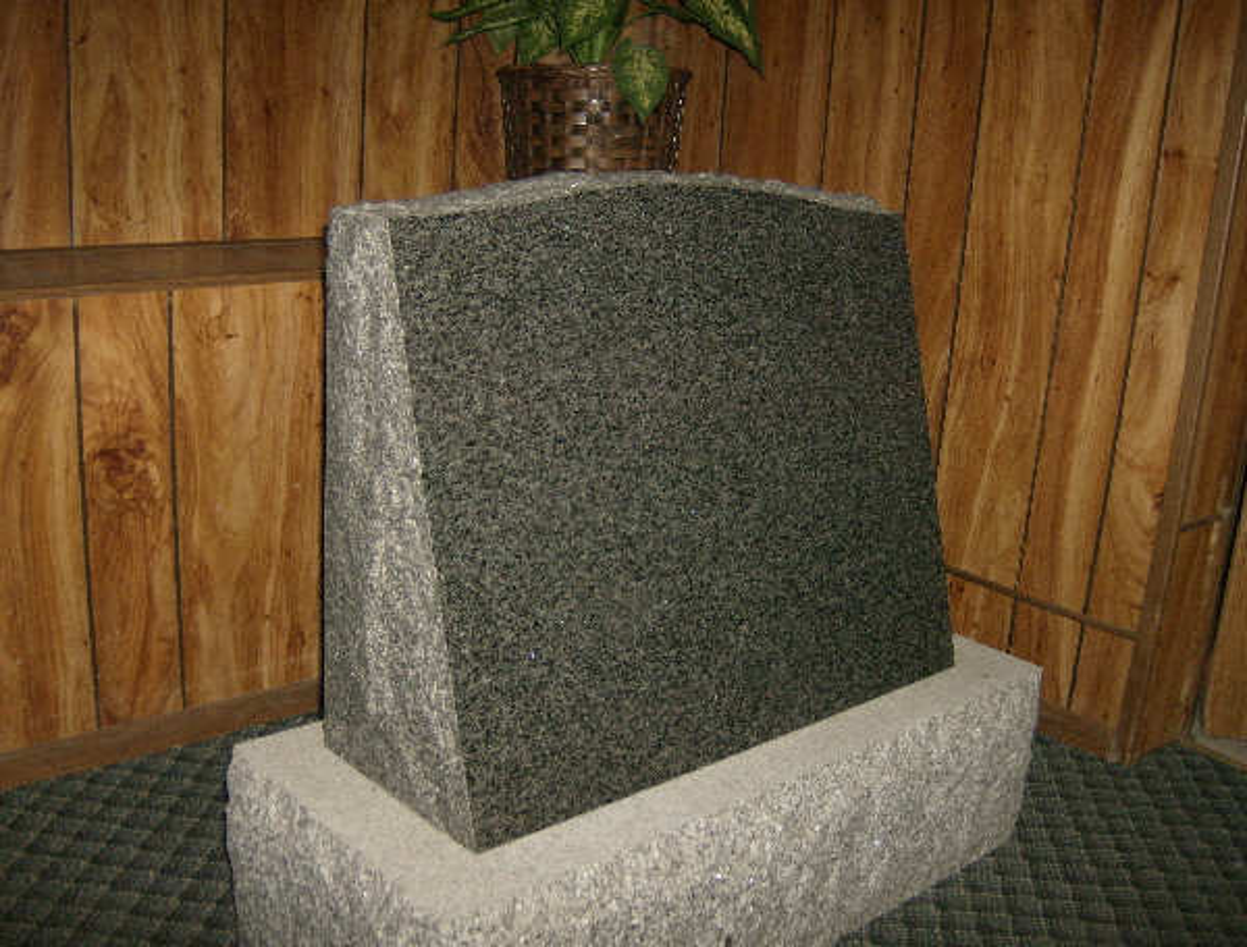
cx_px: 624
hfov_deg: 51.1
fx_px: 1303
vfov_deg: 40.0
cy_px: 474
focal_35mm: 36
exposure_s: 1/60
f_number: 2.8
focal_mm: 6
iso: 200
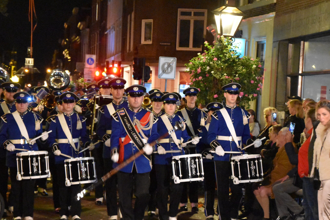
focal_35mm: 117
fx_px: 1072
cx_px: 141
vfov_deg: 11.7
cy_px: 133
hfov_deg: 17.5
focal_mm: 62
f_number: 5.3
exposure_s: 1/50
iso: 12800
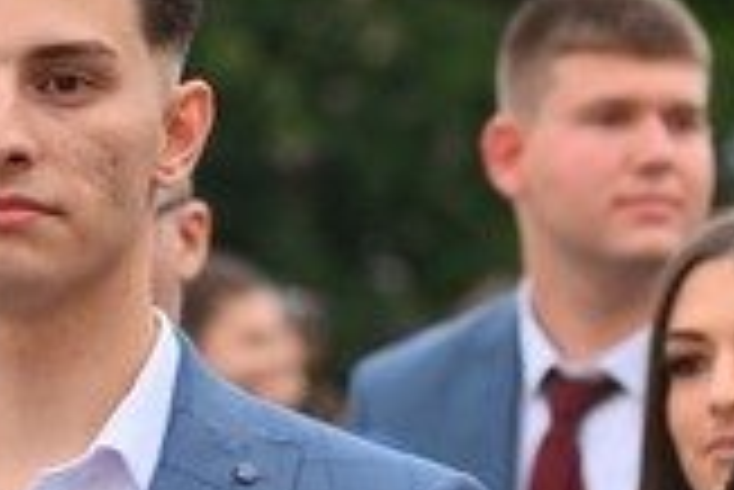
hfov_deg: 6.0
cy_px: 429
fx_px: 6999
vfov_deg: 4.0
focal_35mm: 343
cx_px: 806
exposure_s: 1/800
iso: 1600
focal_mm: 70
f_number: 2.8
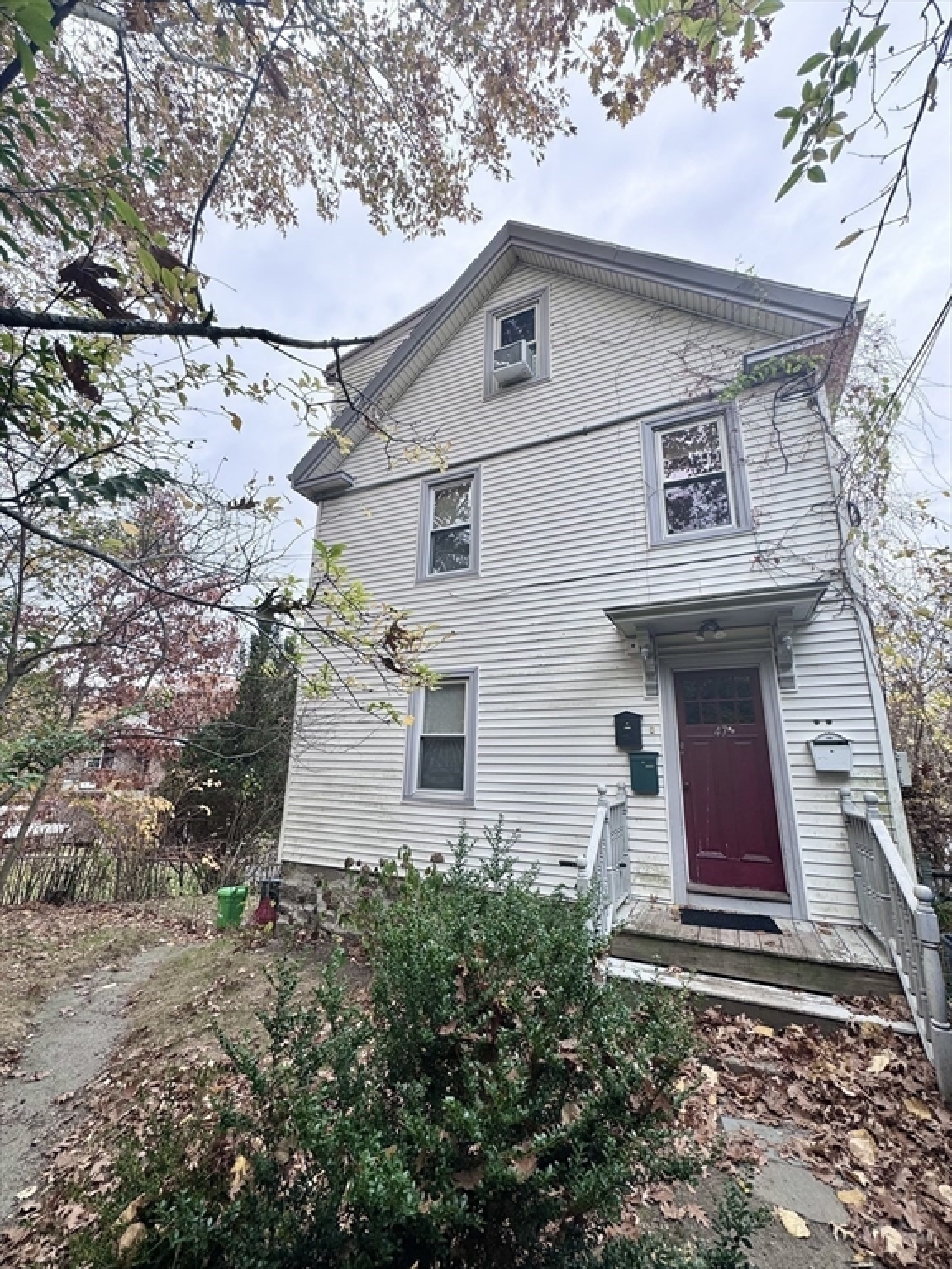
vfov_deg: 102.1
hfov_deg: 85.7
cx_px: 476
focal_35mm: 14
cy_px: 634
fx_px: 513
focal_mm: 2.22
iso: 40
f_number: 2.2
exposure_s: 1/181
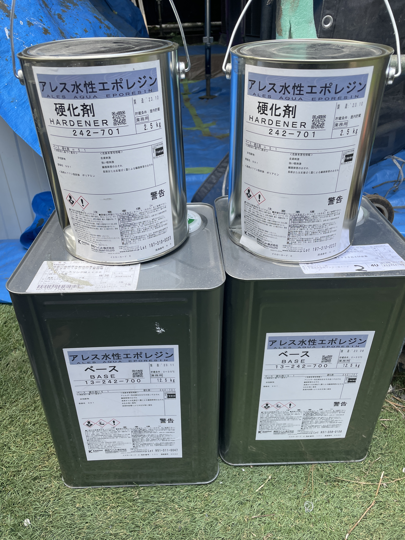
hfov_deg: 53.1
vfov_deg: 67.3
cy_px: 270
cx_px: 202
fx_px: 406
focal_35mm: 26
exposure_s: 1/121
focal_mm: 4.2
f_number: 1.6
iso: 50
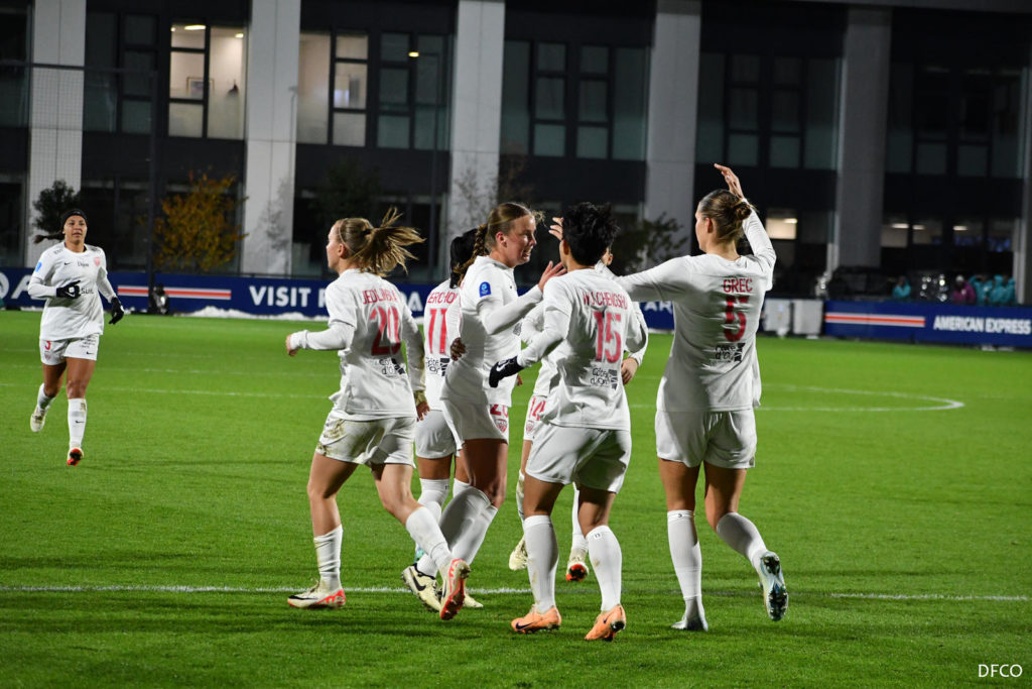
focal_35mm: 165
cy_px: 344
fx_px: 4730
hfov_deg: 12.5
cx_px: 516
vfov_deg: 8.3
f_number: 4.8
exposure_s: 1/500
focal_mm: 110
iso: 2500
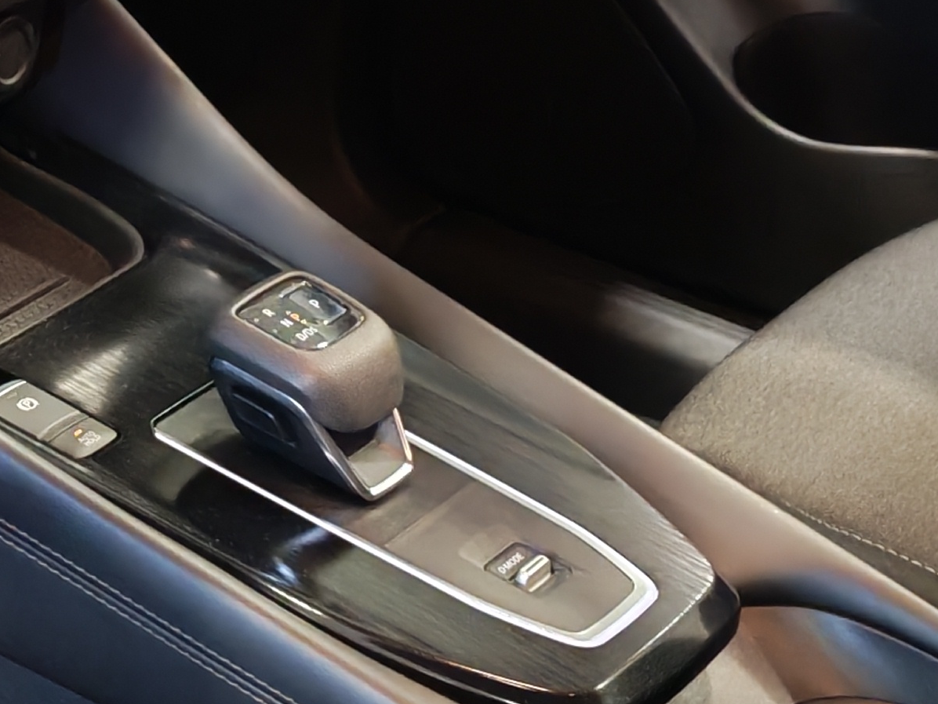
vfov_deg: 13.1
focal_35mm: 113
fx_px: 3062
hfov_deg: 16.9
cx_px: -102
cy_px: 261
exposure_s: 1/50
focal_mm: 6.12
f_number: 1.9
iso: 1881
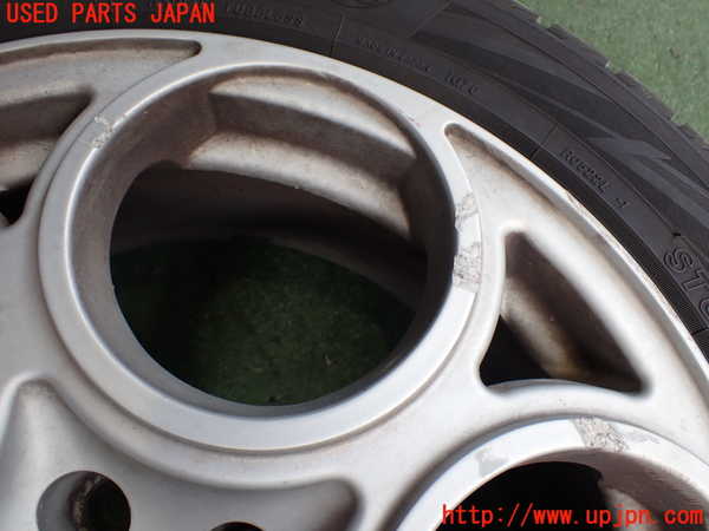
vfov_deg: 46.8
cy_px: 266
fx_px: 614
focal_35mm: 30
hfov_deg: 60.0
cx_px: 354
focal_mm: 5.4
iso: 125
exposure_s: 1/125
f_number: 2.3
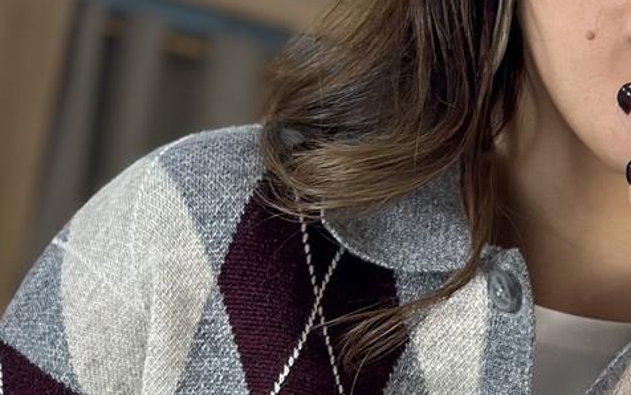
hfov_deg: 12.2
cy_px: 982
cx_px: 253
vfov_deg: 7.2
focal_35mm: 171
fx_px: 2942
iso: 80
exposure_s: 1/130
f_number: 1.78
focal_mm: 6.86
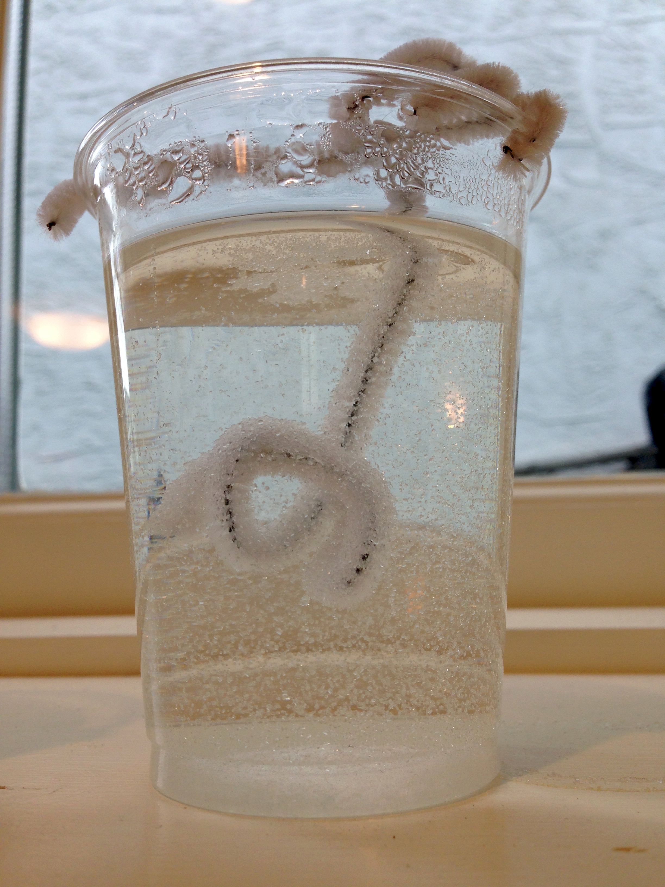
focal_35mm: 33
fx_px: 845
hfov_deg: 42.9
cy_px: 444
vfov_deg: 55.4
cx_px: 332
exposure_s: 1/120
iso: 50
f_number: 2.4
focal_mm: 4.12
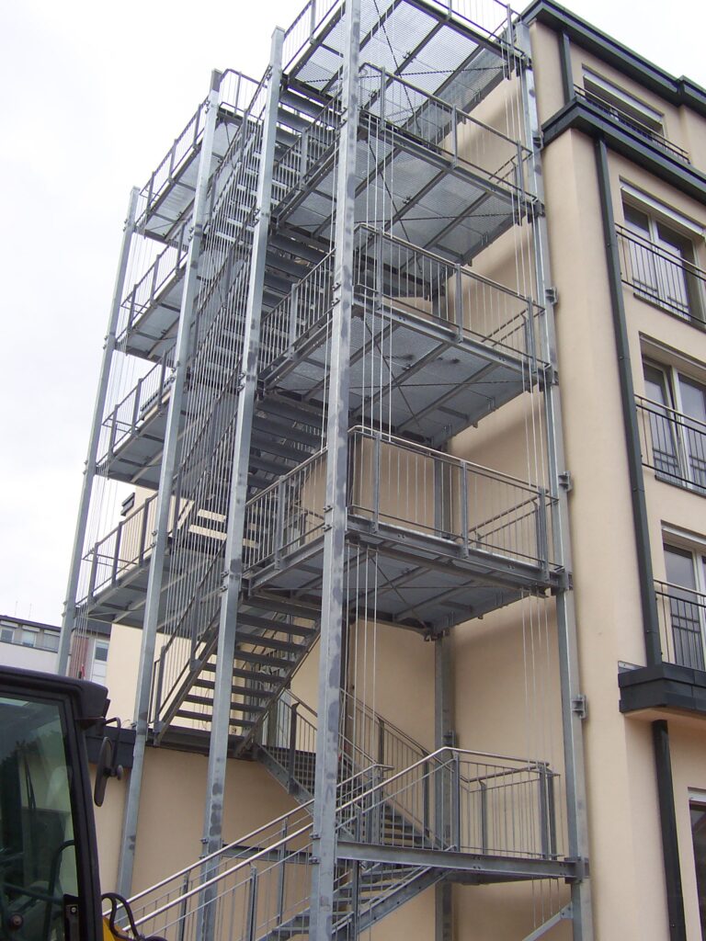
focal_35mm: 35
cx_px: 353
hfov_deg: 40.7
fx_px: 952
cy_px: 470
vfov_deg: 52.6
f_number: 5.6
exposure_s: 1/125
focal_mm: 5.6
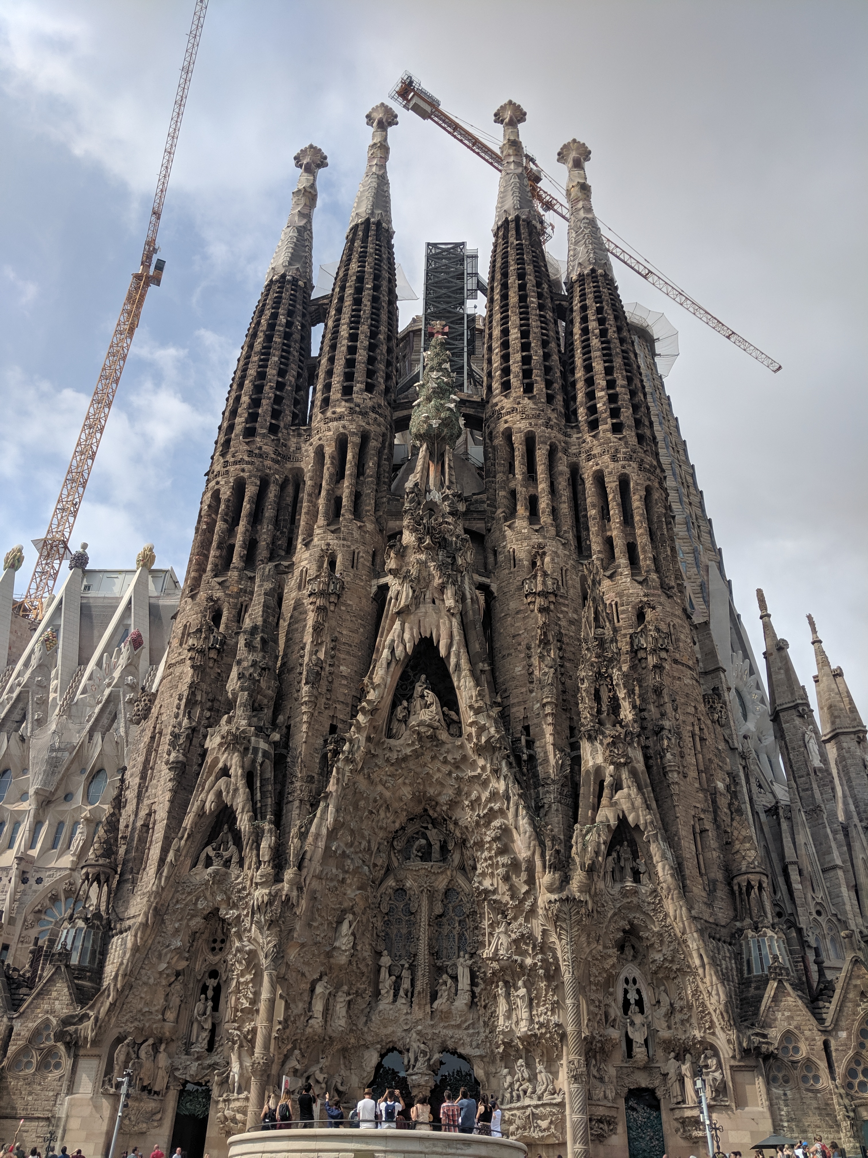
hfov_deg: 51.4
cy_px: 579
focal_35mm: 27
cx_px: 434
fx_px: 903
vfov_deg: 65.3
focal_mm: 4.44
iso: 52
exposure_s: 1/3906
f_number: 1.8
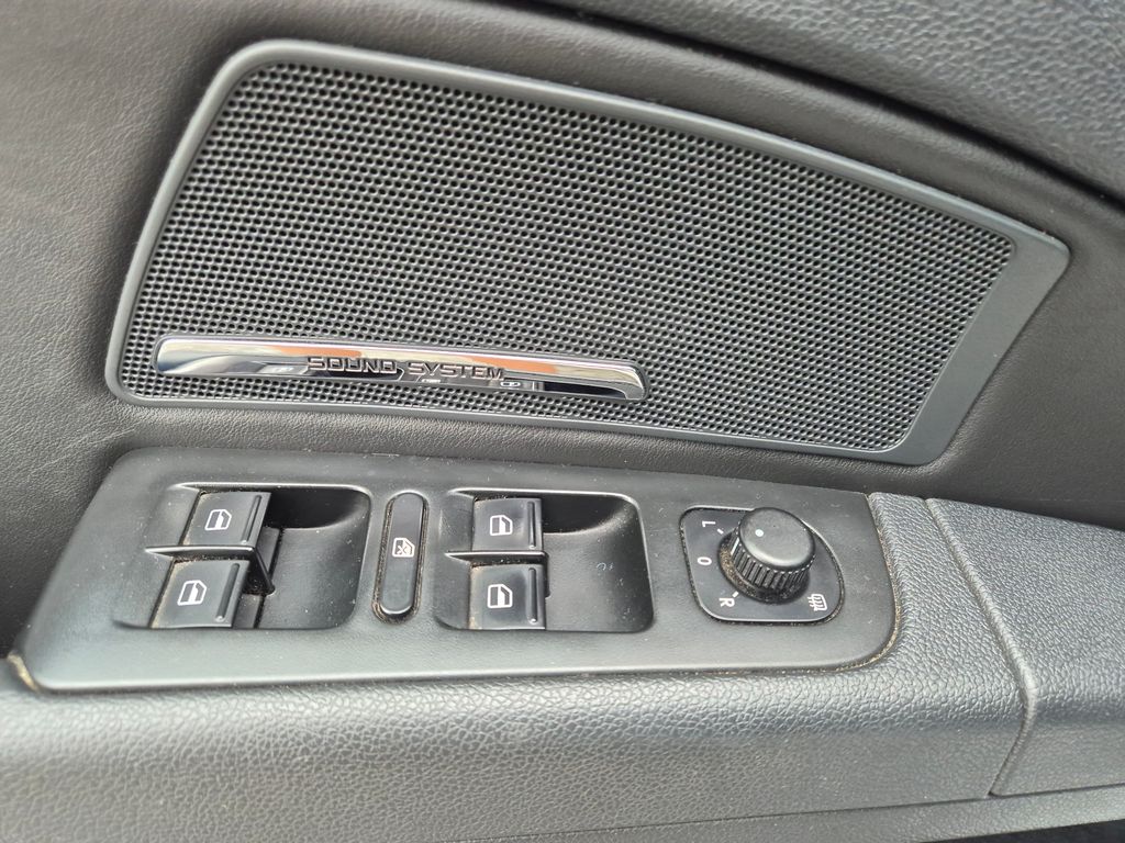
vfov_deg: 58.9
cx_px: 562
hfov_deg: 73.9
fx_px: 747
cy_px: 422
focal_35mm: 23
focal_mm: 5.4
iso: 200
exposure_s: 1/180
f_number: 1.8
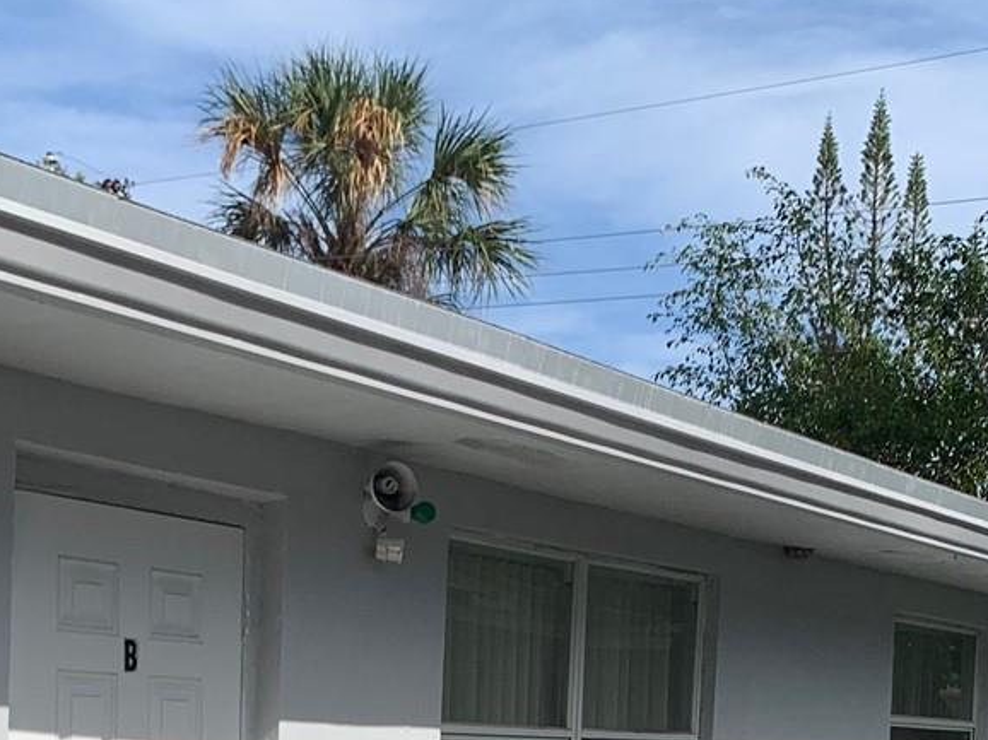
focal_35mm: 72
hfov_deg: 26.9
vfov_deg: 19.2
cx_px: 318
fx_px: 2054
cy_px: 906
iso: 25
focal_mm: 4.25
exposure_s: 1/4673
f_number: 1.8
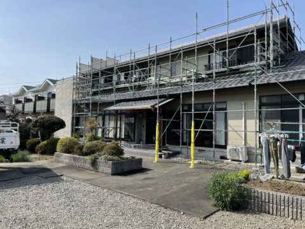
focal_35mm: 26
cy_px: 114
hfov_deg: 67.3
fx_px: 229
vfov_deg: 53.1
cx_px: 152
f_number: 1.6
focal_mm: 4.2
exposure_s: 1/3205
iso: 32
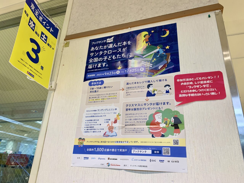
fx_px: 183
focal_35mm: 26
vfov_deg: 53.1
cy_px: 92
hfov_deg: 67.3
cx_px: 122
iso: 64
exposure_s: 1/100
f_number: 1.8
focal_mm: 4.25
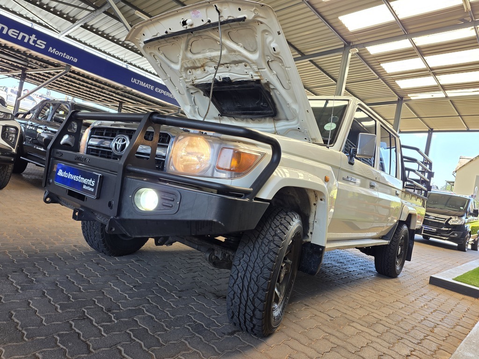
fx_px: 318
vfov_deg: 58.9
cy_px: 180
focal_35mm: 23
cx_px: 240
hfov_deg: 73.9
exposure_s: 1/180
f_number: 1.7
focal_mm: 6.25
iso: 64
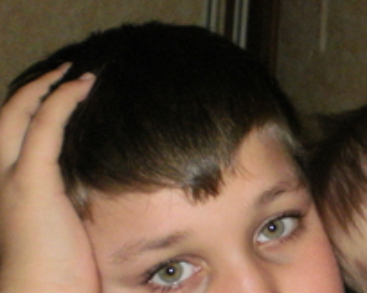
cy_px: 299
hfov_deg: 18.5
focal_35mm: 100
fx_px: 1086
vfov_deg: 15.1
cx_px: 392
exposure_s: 1/250
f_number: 3.1
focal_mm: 6.3
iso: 400
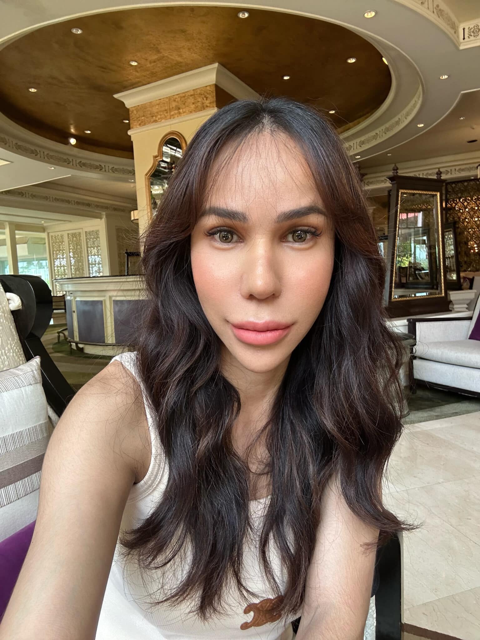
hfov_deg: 58.9
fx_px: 425
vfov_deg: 73.9
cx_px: 240
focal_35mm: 23
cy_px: 320
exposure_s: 1/121
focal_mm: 2.69
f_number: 1.9
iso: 50
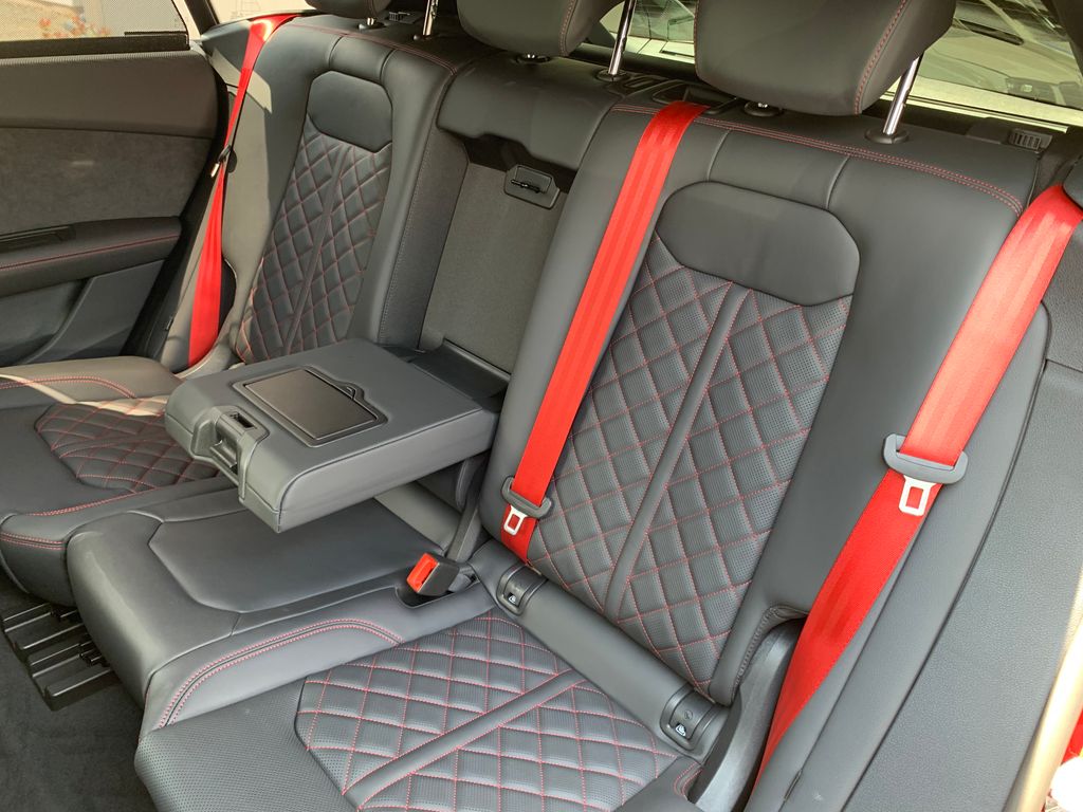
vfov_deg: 53.1
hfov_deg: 67.3
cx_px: 542
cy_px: 406
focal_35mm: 26
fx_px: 813
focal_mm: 4.25
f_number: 1.8
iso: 100
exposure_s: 1/68
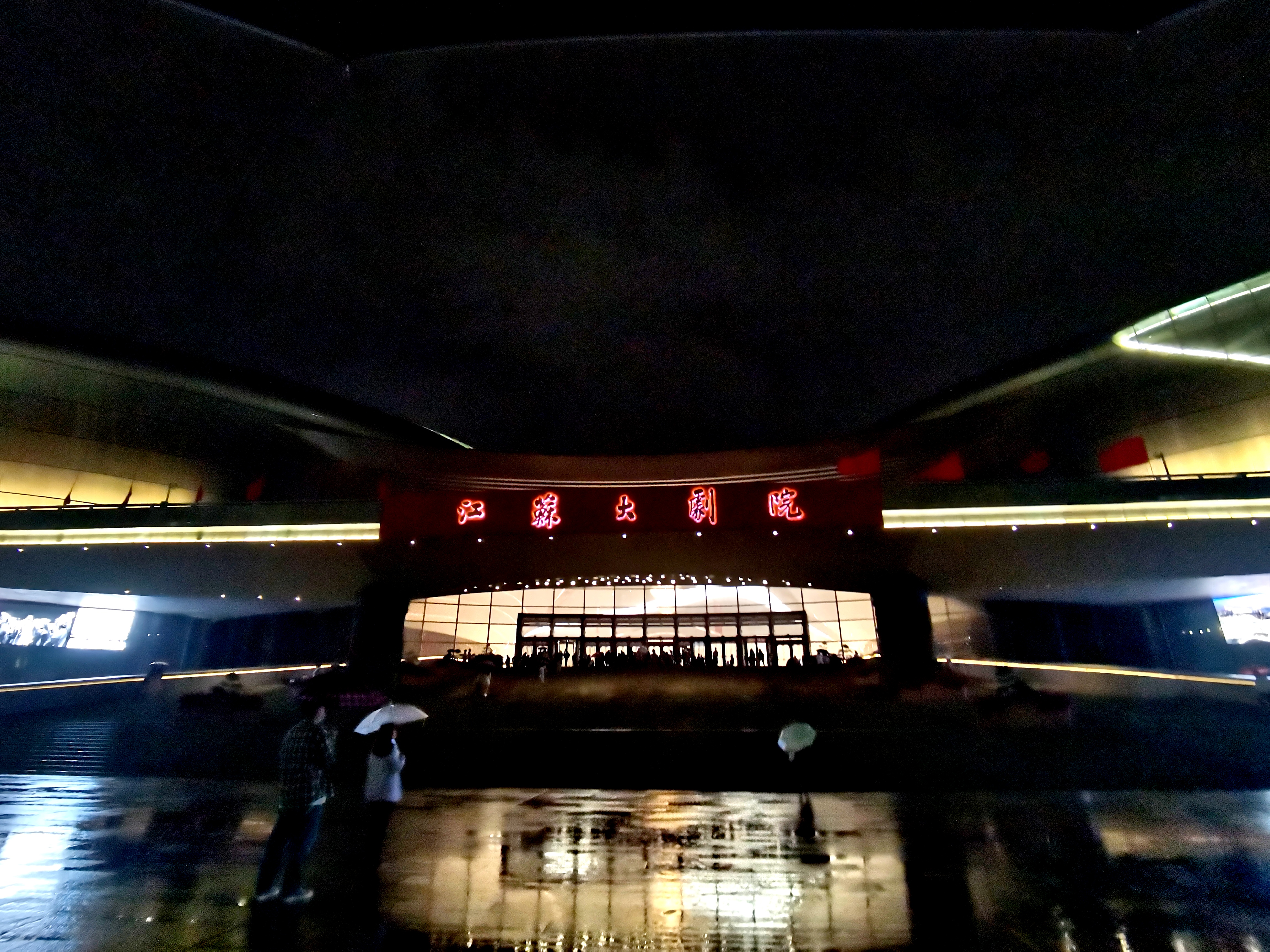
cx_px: 635
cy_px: 476
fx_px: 624
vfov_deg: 74.7
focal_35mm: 17
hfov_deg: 91.0
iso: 500
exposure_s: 1/33.3
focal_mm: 2.26
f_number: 2.2
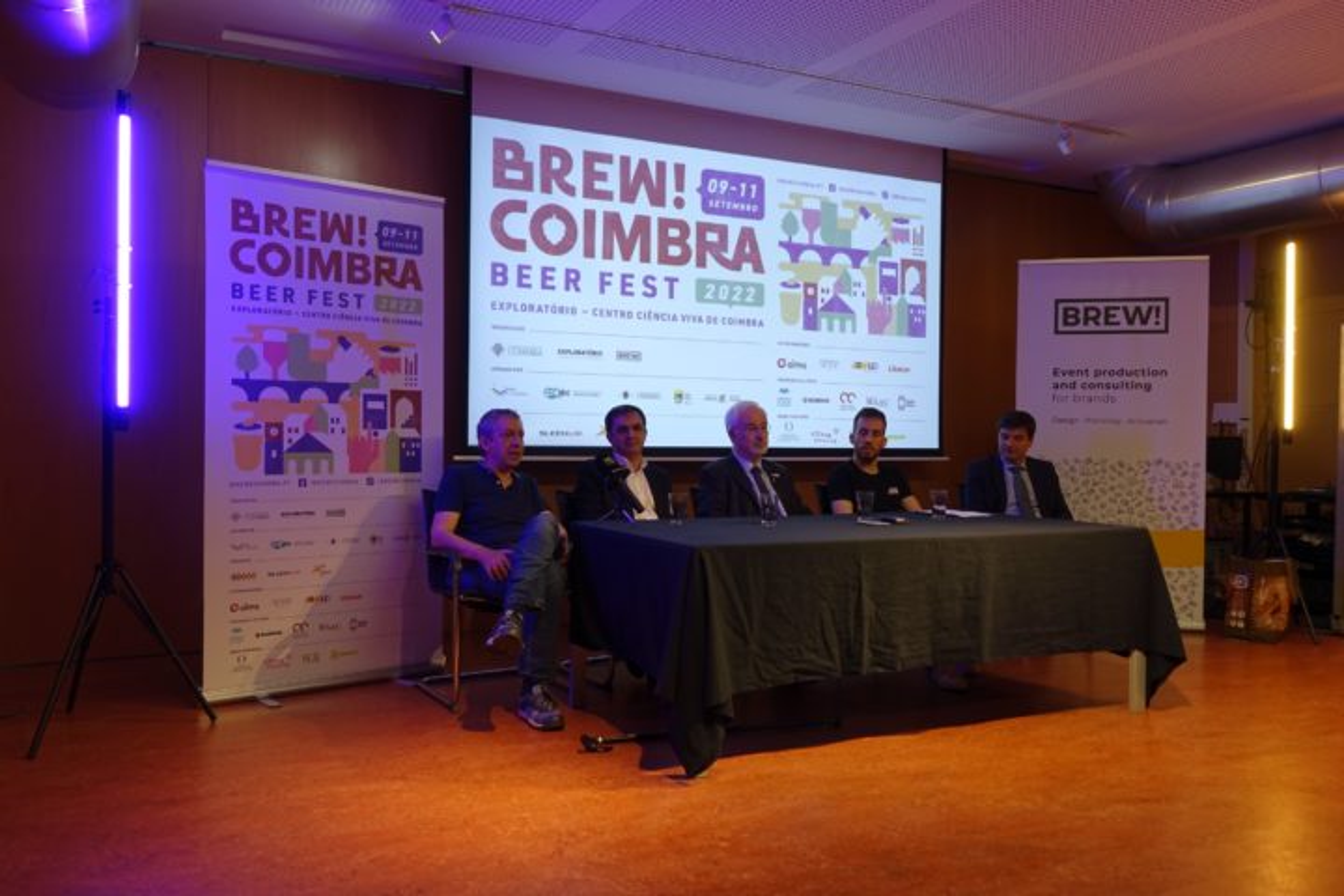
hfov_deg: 63.7
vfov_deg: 45.0
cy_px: 448
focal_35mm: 29
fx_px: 1083
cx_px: 672
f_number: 2.8
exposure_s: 1/30
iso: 125
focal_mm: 10.49
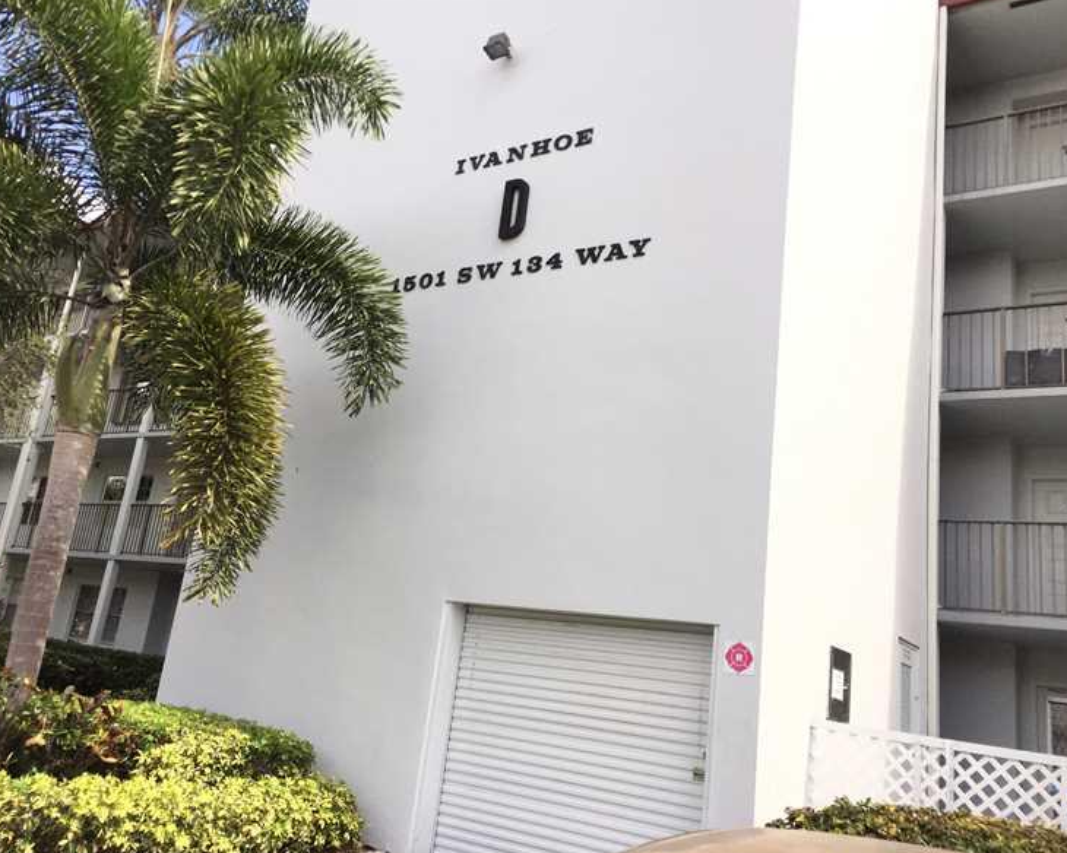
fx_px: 979
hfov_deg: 57.1
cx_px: 498
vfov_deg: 47.1
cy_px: 426
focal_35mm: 31
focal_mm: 4.15
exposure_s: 1/2083
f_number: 2.2
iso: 50
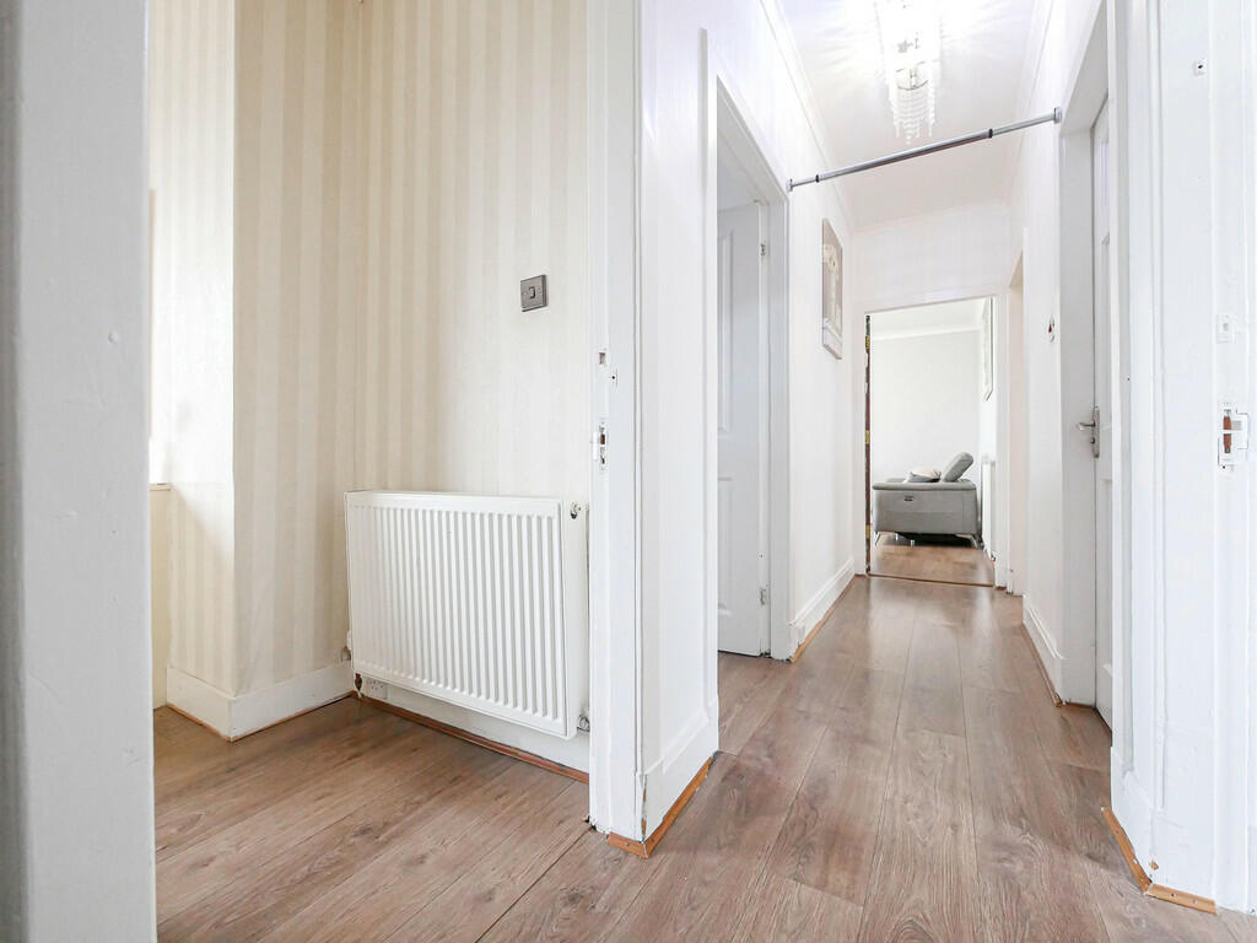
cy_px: 472
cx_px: 628
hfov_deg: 102.1
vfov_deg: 85.7
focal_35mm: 14
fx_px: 508
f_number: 4
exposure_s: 1/30
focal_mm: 7
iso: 3200
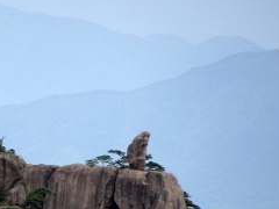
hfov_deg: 2.2
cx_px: 60
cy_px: 152
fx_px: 7294
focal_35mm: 905
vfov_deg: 1.6
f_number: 6.3
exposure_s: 1/250
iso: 80
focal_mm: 92.59
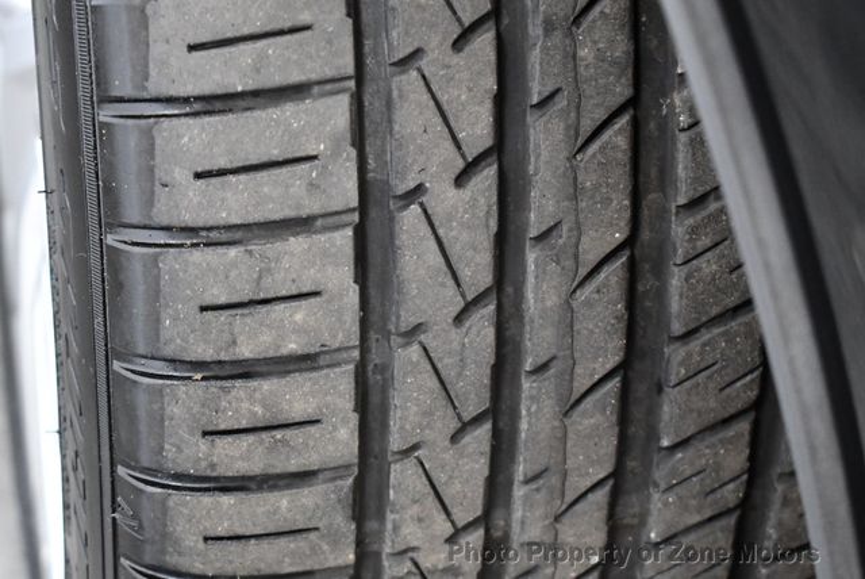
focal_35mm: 90
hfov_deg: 22.6
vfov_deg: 15.2
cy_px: 290
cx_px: 432
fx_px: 2164
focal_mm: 45
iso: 3200
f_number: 5
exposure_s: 1/80
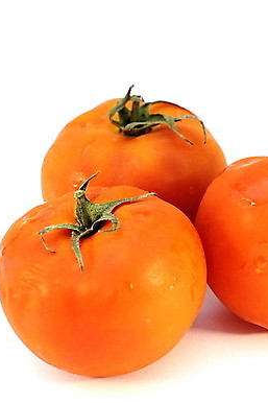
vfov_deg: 17.5
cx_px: 153
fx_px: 1308
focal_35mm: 117
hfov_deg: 11.7
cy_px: 198
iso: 100
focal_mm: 50
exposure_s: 1/20
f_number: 5.6
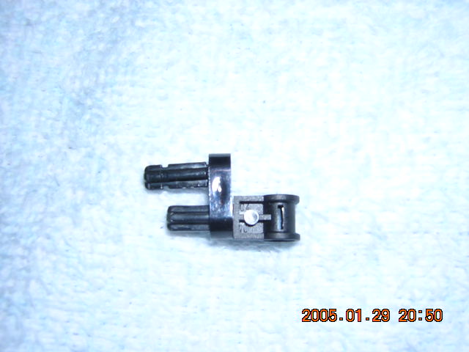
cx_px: 234
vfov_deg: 39.7
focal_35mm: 36
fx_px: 488
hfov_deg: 51.4
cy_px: 176
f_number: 5.2
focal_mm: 4.7
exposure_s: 1/60.1
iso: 100
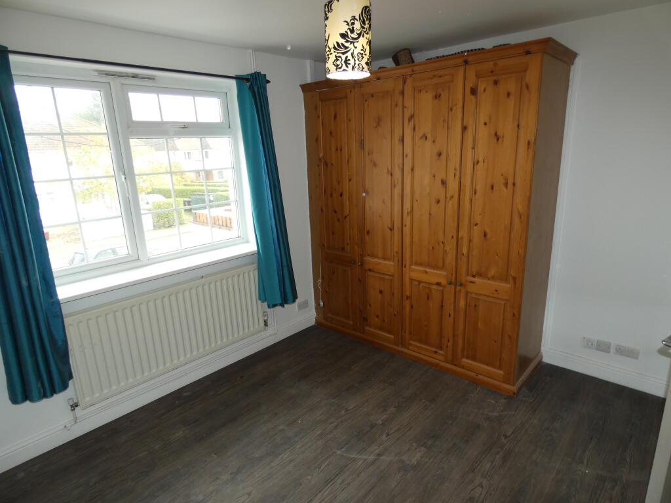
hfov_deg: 81.7
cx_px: 336
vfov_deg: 66.0
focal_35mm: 20
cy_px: 252
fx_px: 388
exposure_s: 1/60
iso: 100
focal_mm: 3.6
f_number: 2.8
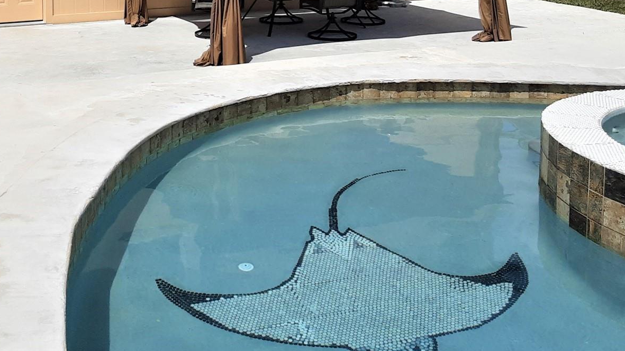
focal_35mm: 51
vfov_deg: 22.1
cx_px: 196
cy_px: -42
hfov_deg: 40.0
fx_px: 845
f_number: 1.9
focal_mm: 2.91
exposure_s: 1/3861
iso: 40
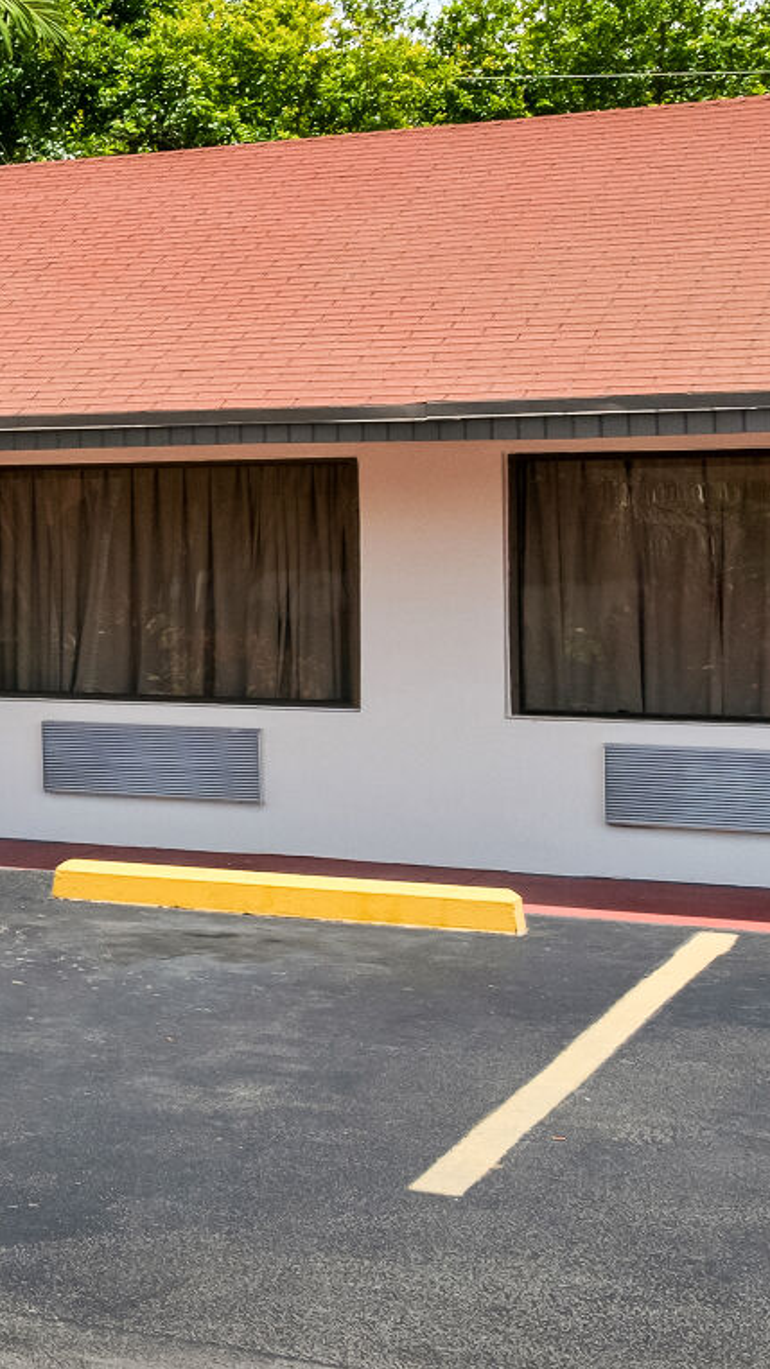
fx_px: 2542
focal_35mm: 70
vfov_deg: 30.1
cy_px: 743
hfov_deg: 11.7
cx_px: -1387
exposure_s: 1/400
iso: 400
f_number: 8
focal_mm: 17
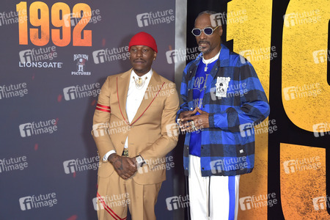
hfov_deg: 38.2
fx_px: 477
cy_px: 110
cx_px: 165
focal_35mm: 52
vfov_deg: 26.0
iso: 800
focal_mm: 52
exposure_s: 1/250
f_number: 6.3
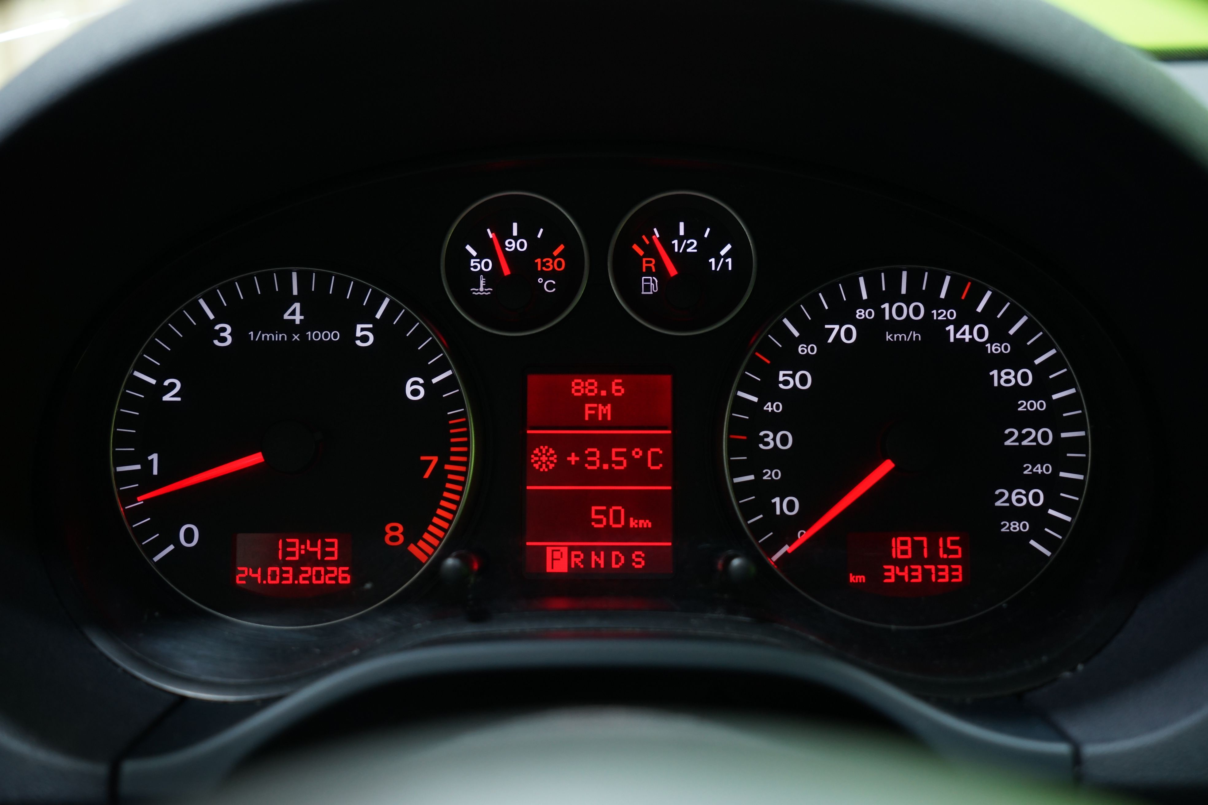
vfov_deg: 29.9
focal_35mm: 45
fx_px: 1510
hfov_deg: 43.6
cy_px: 402
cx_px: 604
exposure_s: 1/20
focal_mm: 45
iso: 800
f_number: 4.5
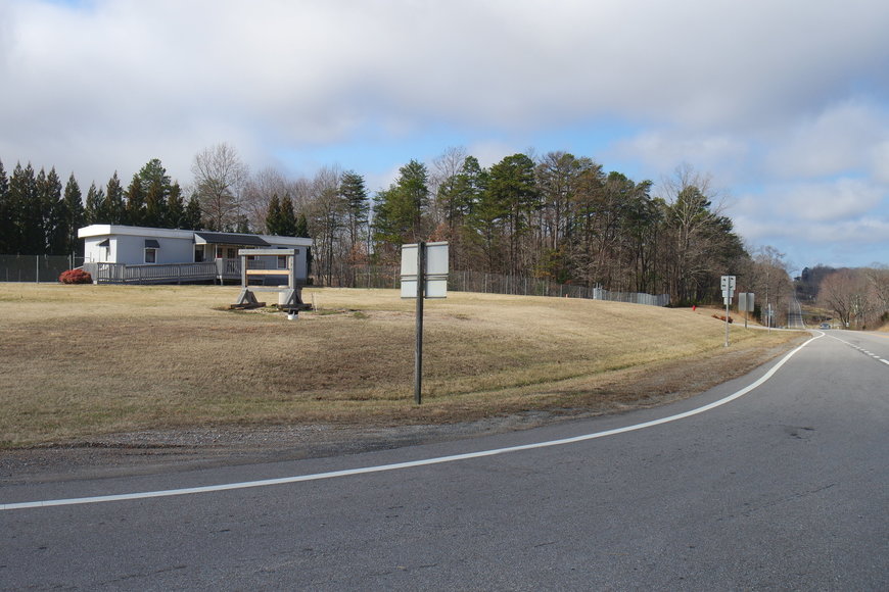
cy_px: 296
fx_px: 716
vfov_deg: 45.0
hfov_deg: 63.7
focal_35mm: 29
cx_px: 444
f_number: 8
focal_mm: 11
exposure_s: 1/250
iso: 160
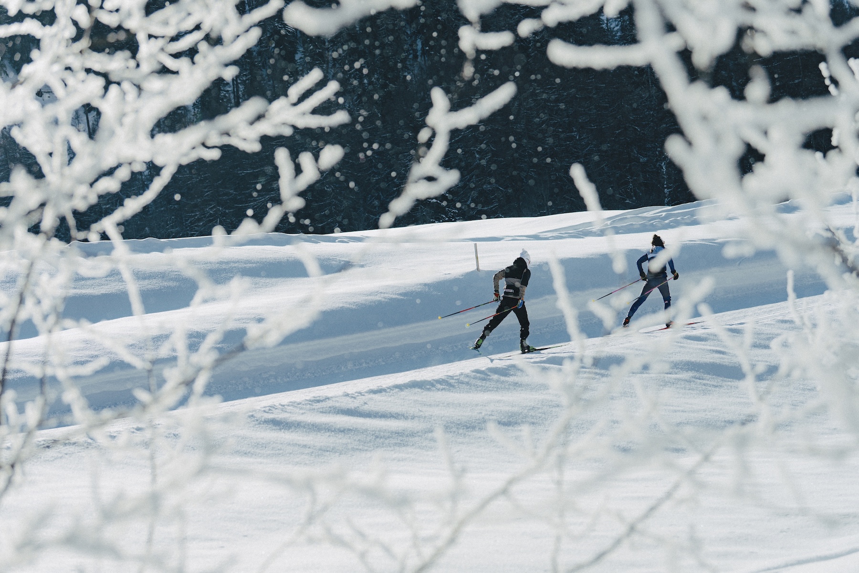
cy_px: 286
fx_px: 1670
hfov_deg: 28.8
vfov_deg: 19.5
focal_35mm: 70
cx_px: 430
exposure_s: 1/6400
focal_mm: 70
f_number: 4
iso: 200
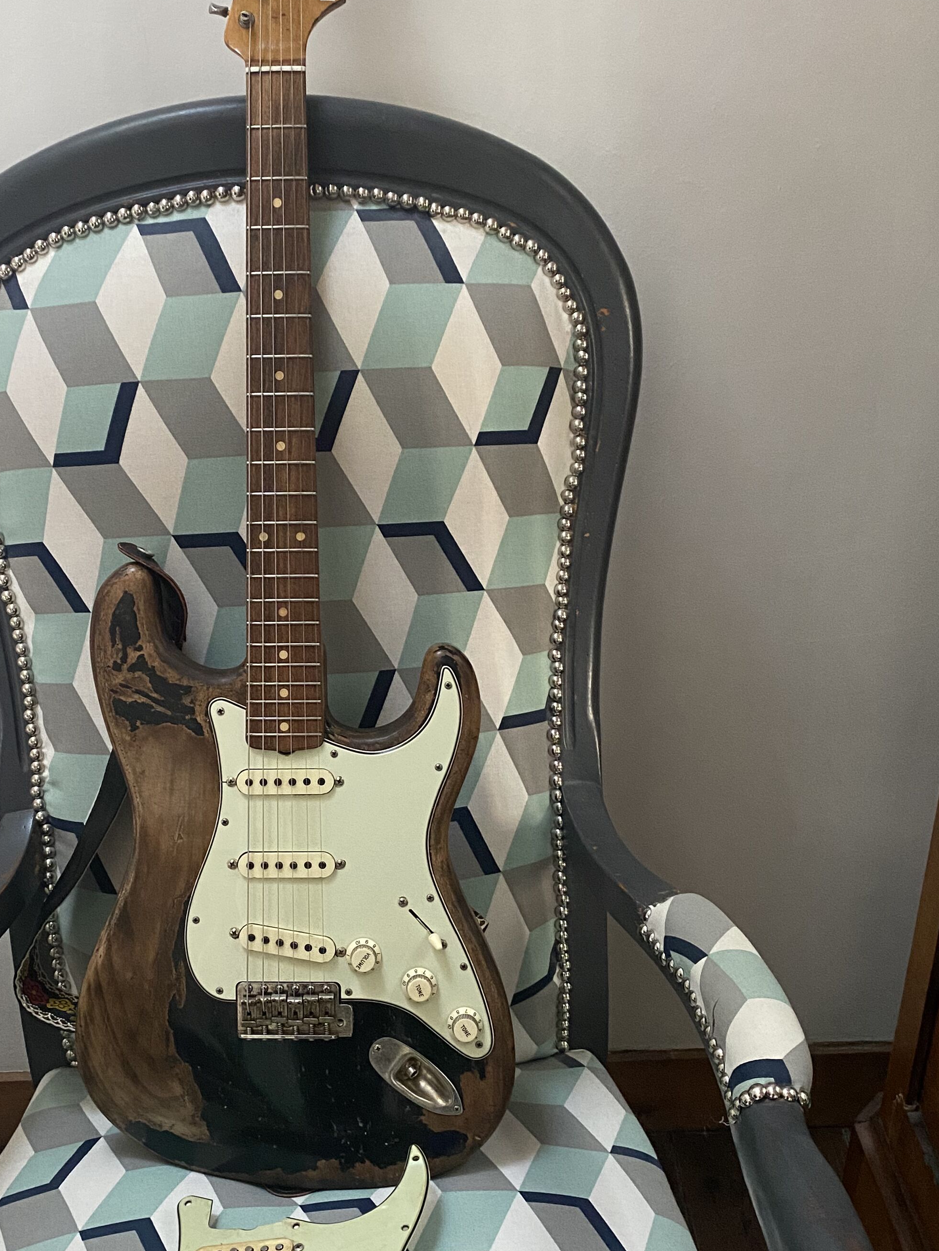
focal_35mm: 40
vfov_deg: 46.8
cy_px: 658
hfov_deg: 35.7
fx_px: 1447
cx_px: 341
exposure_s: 1/56
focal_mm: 4.25
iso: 500
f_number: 1.8
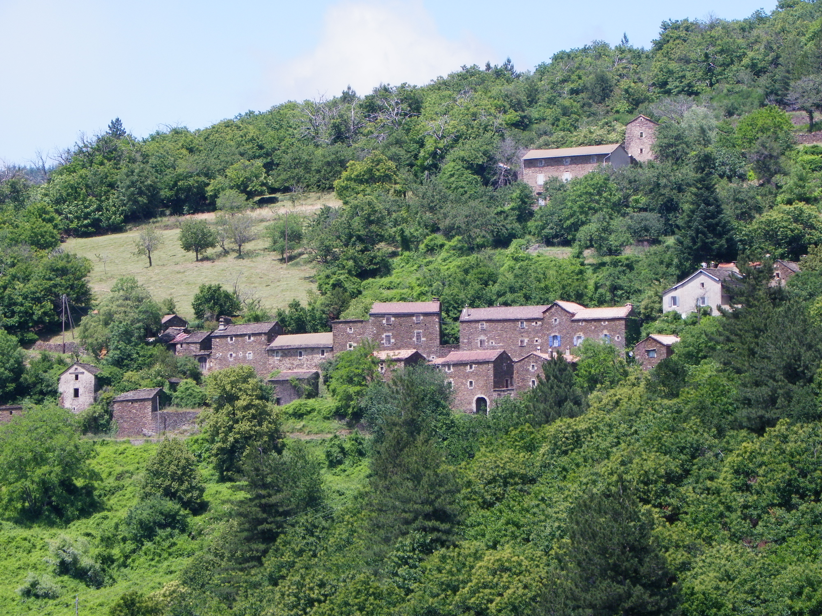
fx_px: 4797
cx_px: 411
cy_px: 308
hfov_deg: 9.8
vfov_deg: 7.4
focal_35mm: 202
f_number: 7.1
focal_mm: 35.8
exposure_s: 1/200
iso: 100
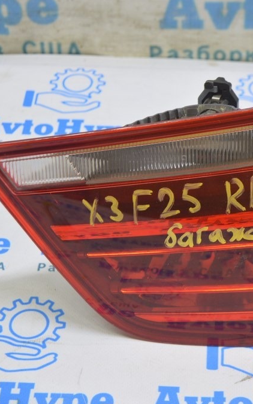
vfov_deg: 23.6
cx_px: 238
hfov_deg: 14.7
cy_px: 203
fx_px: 971
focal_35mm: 88
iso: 400
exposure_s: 1/20
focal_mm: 38
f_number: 5.6
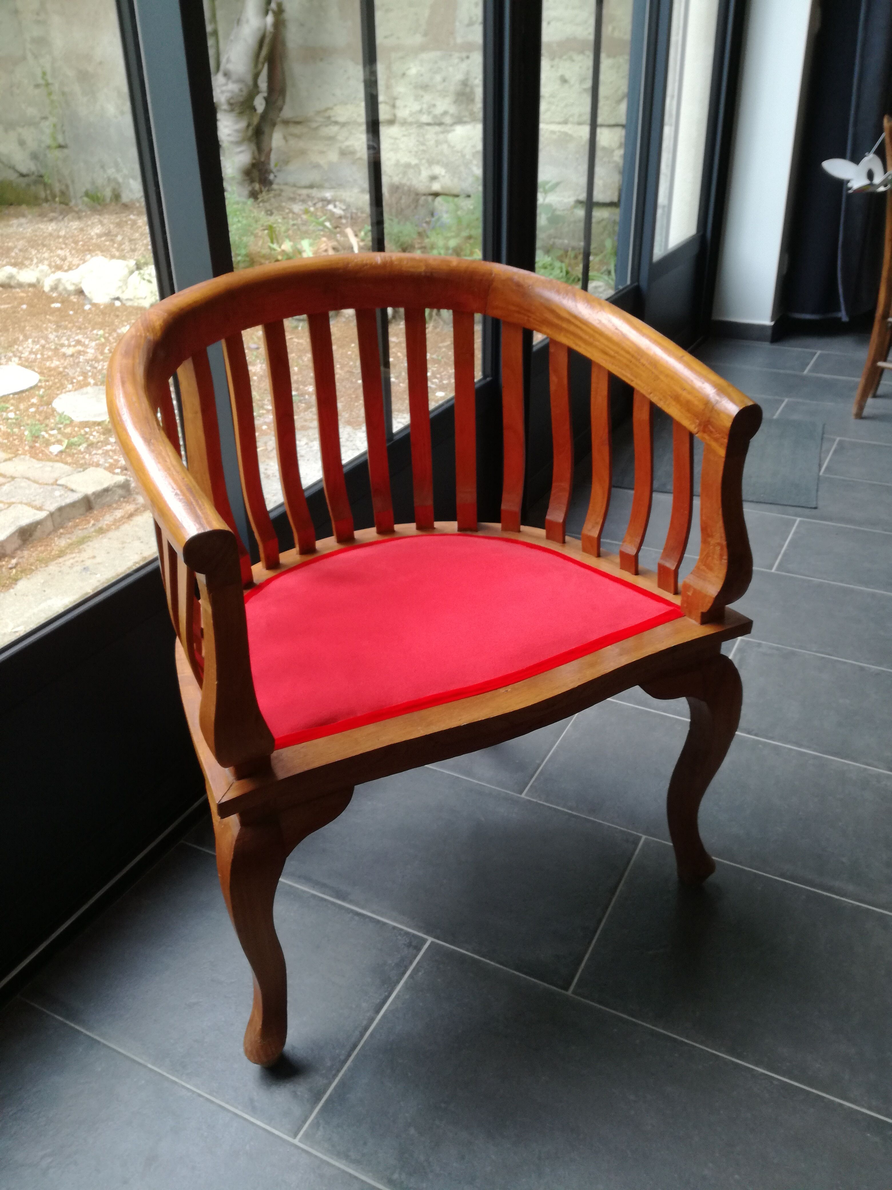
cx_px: 446
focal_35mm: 27
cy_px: 595
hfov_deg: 51.4
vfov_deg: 65.3
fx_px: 928
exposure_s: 1/33.3
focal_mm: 3.79
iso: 80
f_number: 2
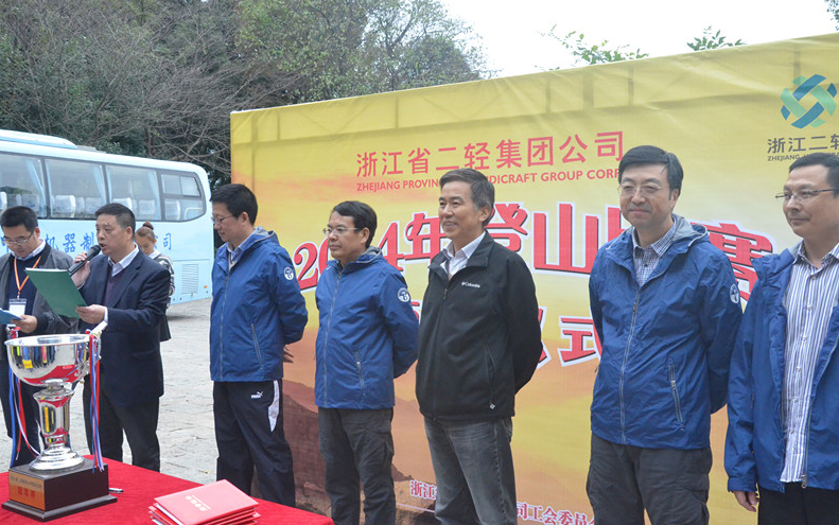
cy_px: 274
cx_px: 421
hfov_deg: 52.7
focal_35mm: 37
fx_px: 846
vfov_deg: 34.5
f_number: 7.1
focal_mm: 24
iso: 3600
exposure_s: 1/250
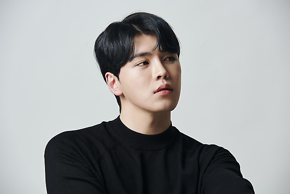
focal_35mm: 165
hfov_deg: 12.4
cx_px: 145
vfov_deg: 8.3
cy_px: 97
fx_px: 1330
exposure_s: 1/125
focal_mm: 165
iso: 64
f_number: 7.1
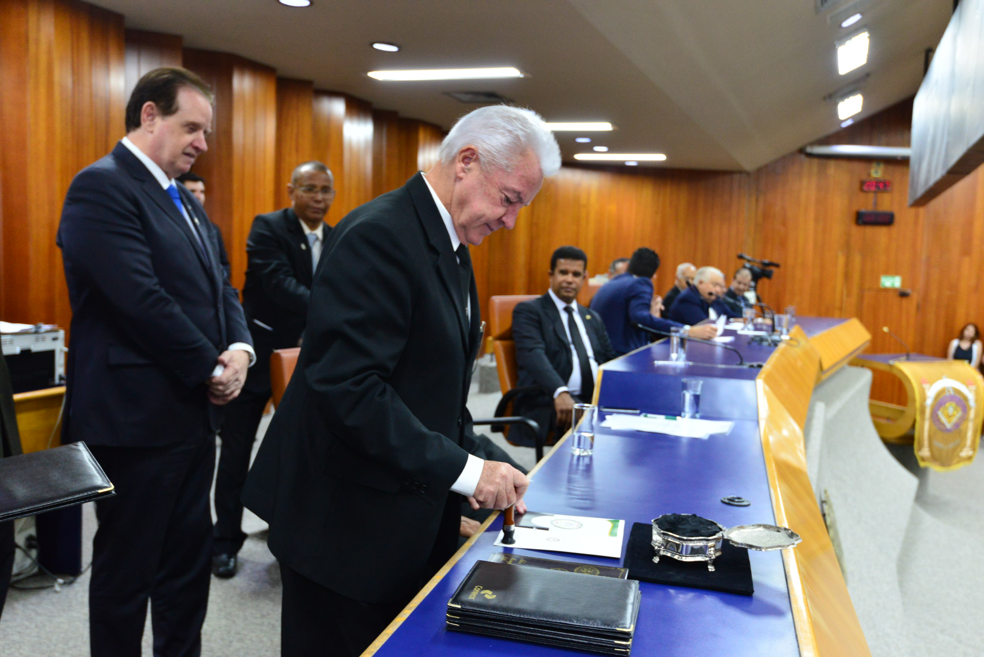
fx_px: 957
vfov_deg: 37.9
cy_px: 328
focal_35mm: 35
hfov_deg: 54.4
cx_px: 492
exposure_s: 1/60
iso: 2500
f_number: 5
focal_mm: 35
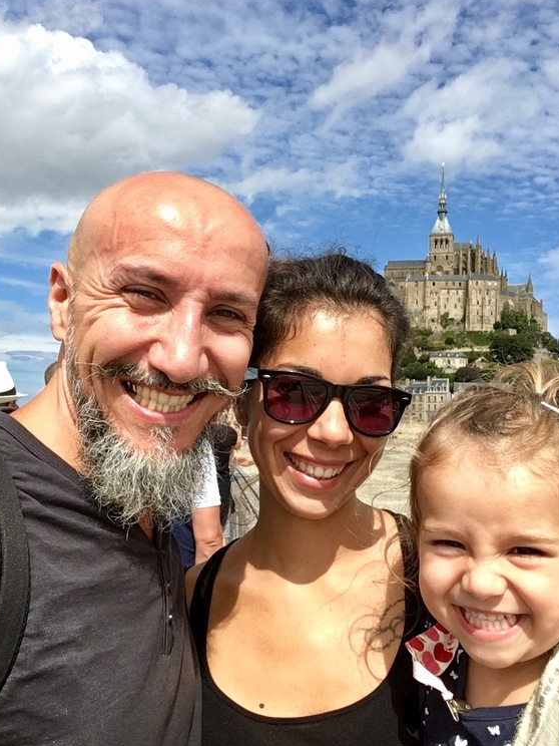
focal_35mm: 32
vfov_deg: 56.8
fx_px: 689
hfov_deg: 44.2
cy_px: 363
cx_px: 276
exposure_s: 1/1789
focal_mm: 2.15
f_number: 2.4
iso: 50
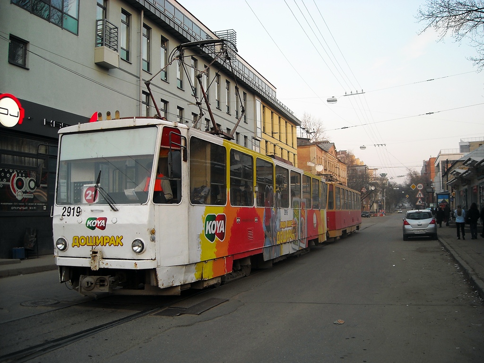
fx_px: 489
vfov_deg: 40.7
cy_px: 182
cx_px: 242
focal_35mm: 35
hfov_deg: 52.6
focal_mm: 5.7
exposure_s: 1/64
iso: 64
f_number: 2.8
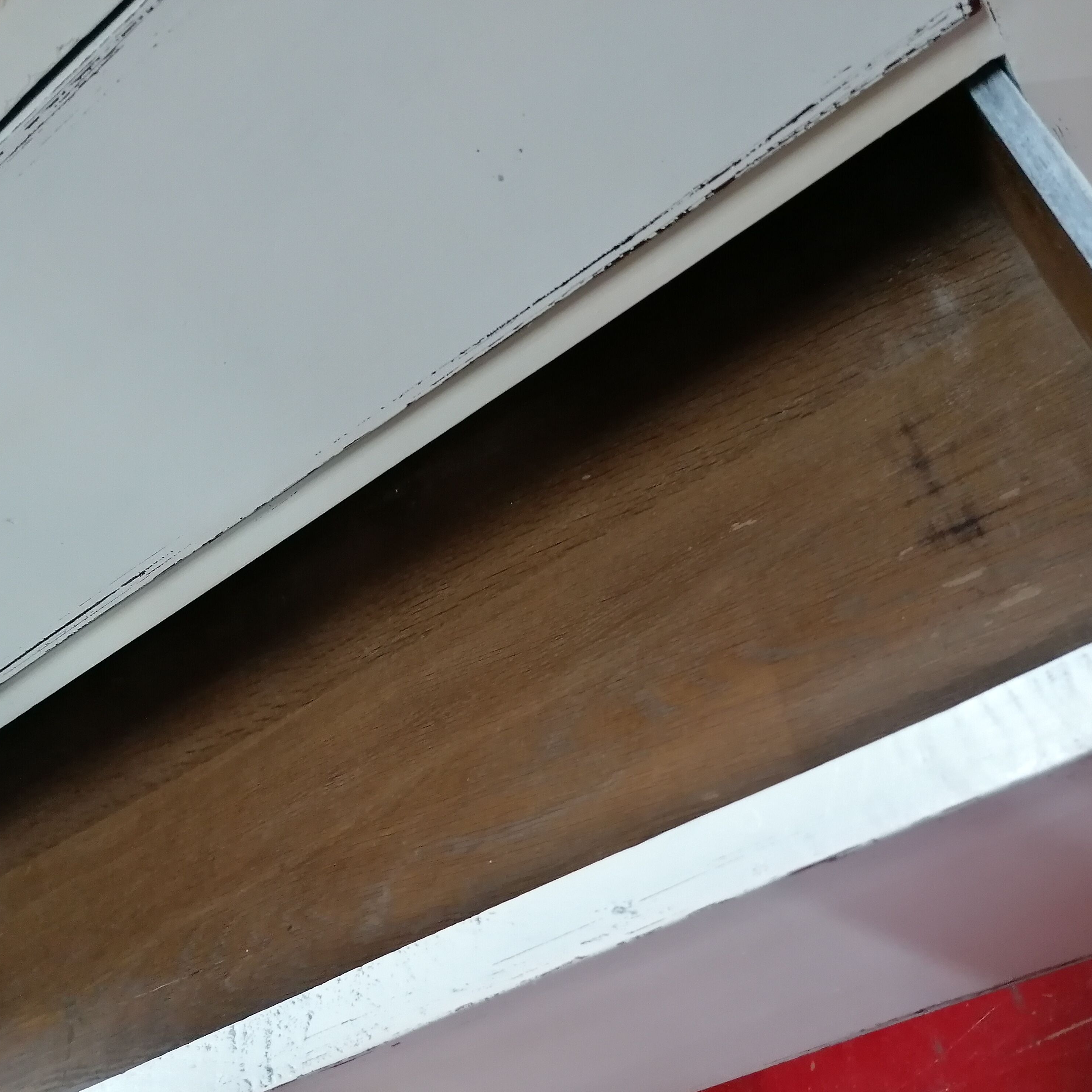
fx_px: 1142
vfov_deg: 51.1
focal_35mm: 32
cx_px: 604
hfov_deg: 51.0
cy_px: 545
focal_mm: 4.75
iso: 400
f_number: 1.8
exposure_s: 1/33.3
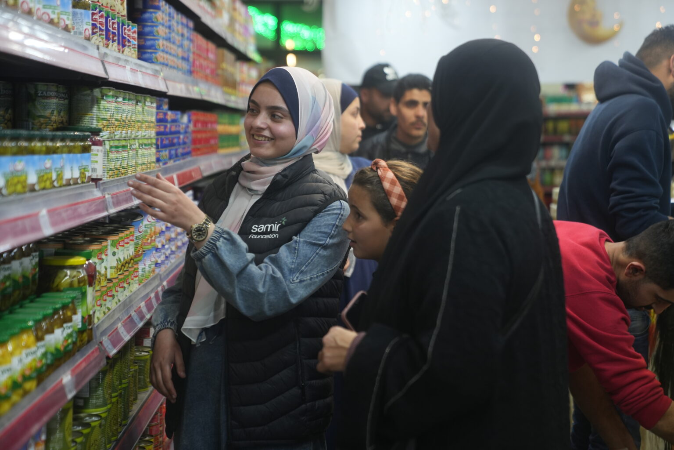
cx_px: 337
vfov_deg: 19.5
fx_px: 1310
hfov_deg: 28.8
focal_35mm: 70
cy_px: 225
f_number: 2.8
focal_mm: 70
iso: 1000
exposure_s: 1/250
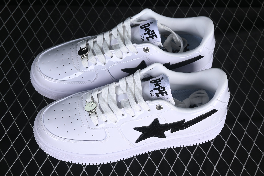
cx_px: 132
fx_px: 550
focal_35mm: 75
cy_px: 88
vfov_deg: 18.2
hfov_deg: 27.0
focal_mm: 50
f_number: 8
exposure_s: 1/60
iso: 160
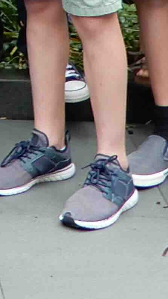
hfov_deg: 5.5
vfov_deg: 9.3
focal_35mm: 214
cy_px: -327
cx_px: -257
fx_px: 1696
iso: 80
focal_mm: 5.4
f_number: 3.5
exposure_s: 1/40
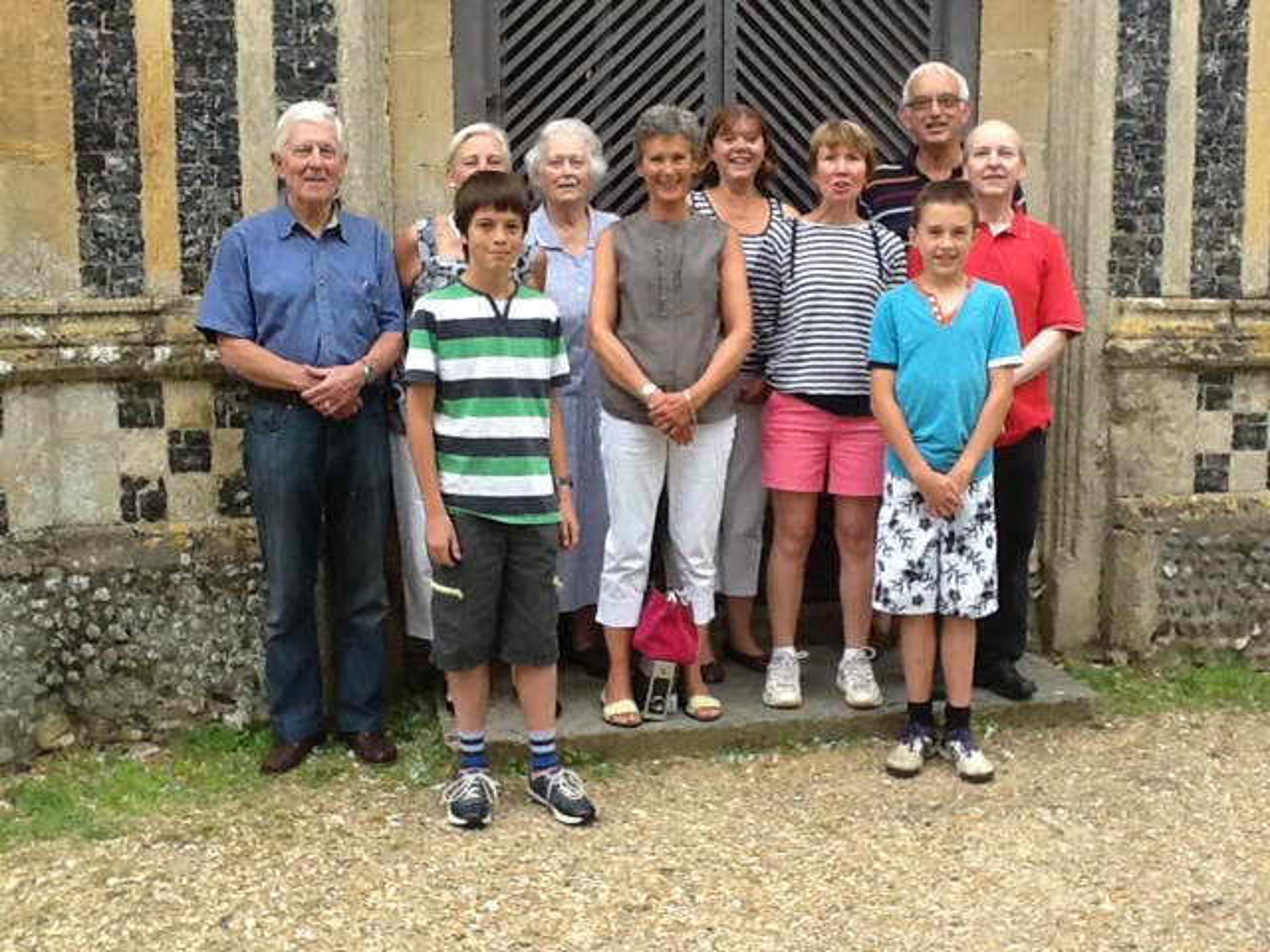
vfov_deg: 44.2
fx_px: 1174
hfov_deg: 56.8
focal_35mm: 32
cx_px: 635
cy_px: 476
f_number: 2.4
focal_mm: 2.03
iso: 80
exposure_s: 1/120
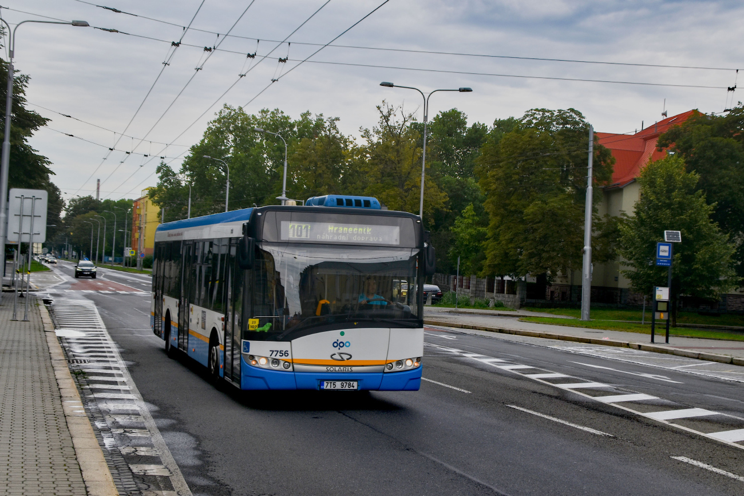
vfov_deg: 23.8
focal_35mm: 57
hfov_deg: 35.0
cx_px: 372
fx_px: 1178
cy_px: 248
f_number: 8
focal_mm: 38
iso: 200
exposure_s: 1/320
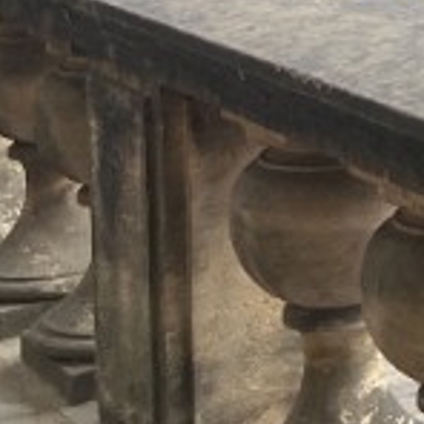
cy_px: -183
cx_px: 1094
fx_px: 1718
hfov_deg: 11.2
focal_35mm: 124
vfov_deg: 13.4
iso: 50
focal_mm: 5.7
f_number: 1.5
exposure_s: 1/4444
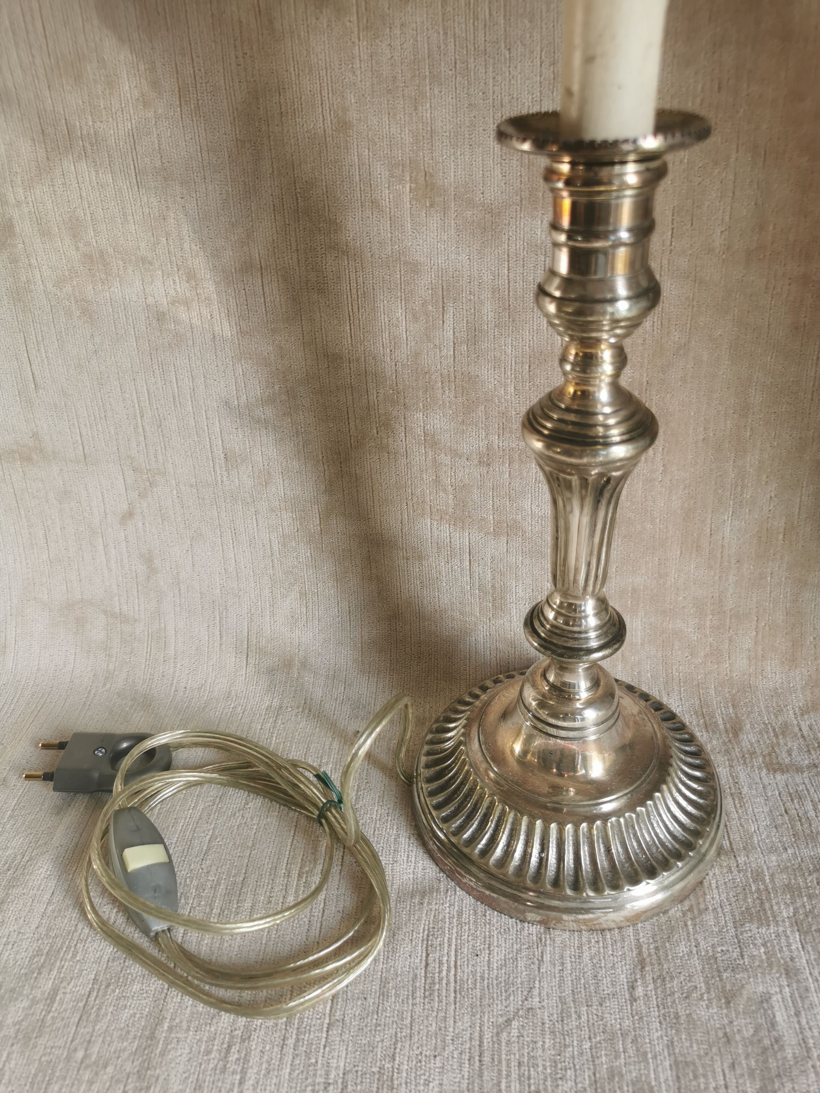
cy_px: 546
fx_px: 853
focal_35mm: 27
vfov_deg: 65.3
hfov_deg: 51.4
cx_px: 410
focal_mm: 5.58
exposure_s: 1/100
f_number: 1.8
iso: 50
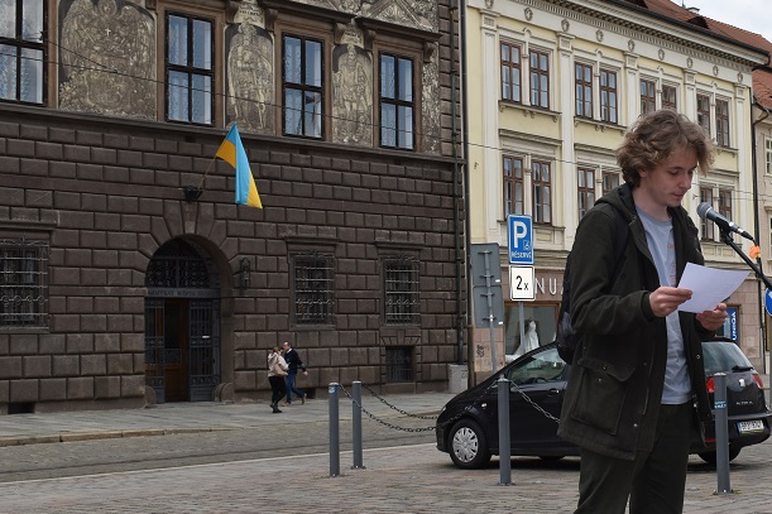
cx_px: 575
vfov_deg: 21.6
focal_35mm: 63
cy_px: 241
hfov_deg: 31.4
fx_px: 1347
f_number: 7.1
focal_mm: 25
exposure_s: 1/200
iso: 100
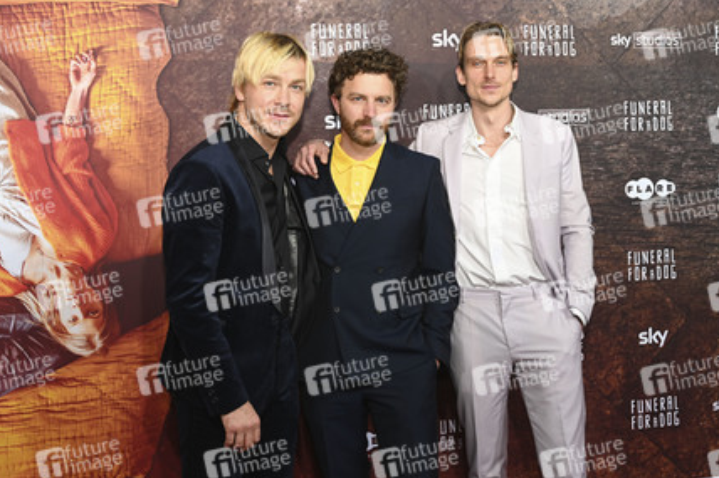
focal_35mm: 39
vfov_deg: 34.2
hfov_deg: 49.6
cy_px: 250
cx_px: 370
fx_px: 779
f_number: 6.3
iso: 400
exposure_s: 1/200
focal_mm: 37
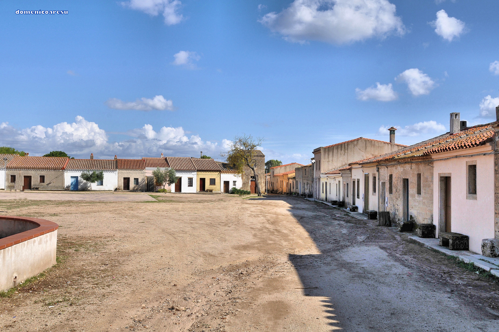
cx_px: 250
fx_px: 478
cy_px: 166
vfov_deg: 38.3
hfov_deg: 55.2
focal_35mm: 34
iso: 200
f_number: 11
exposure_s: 1/500
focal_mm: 23
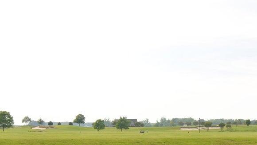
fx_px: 566
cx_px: 169
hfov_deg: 25.5
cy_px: 179
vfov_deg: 14.1
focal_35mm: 83
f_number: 10
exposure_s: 1/250
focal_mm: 20
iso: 160
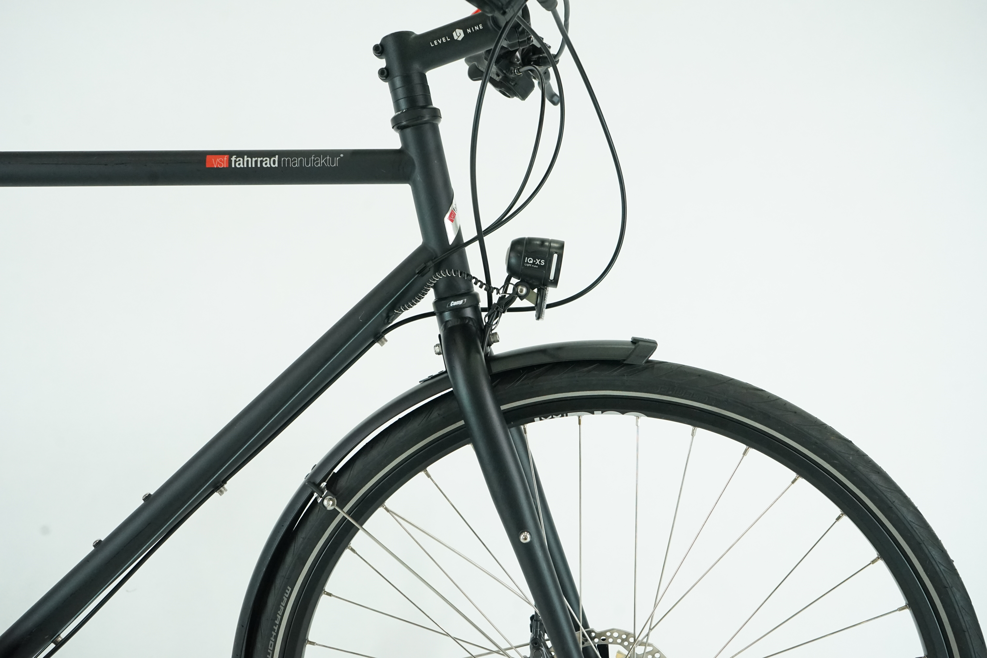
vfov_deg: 42.3
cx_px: 494
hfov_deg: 60.3
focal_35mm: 31
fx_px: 850
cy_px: 329
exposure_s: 1/200
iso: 3200
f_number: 7.1
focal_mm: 31
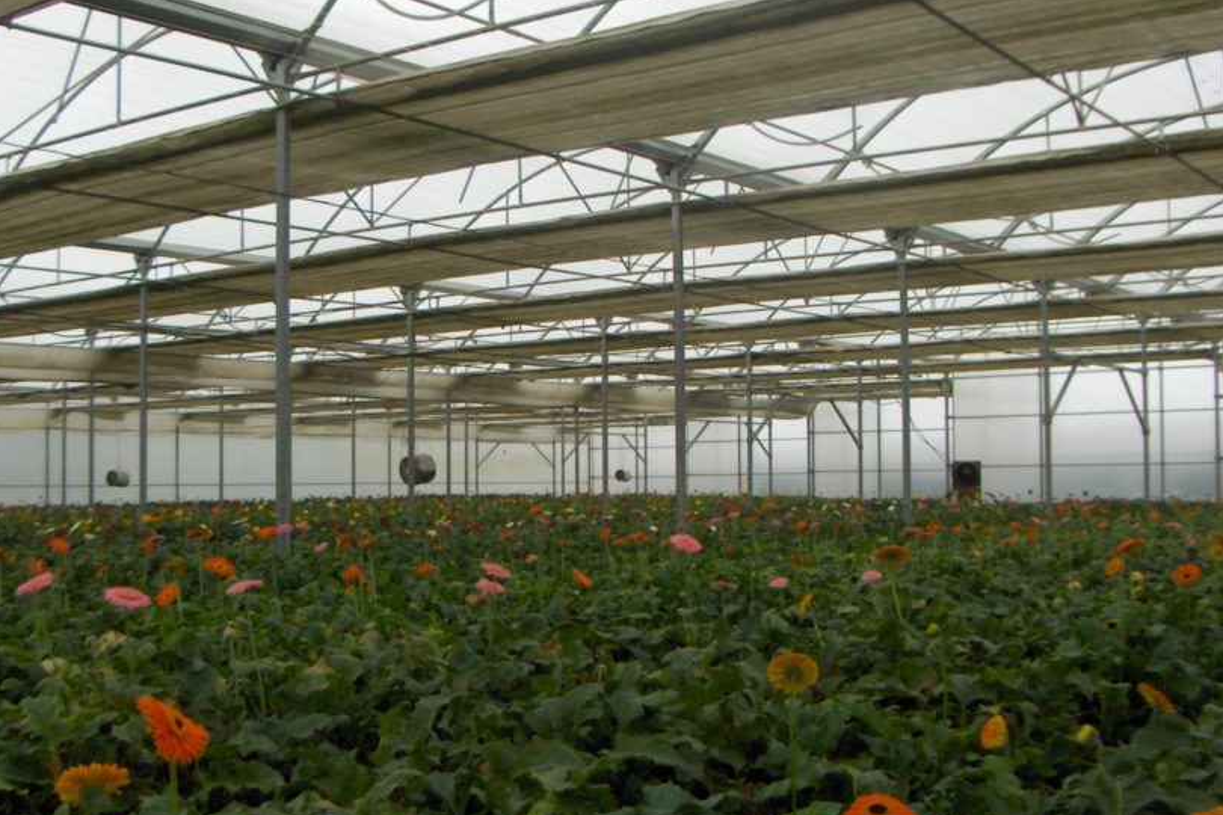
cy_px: 450
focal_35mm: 46
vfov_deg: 29.2
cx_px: 477
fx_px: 1563
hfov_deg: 42.5
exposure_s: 1/144
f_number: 2.6
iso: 197
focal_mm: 5.8
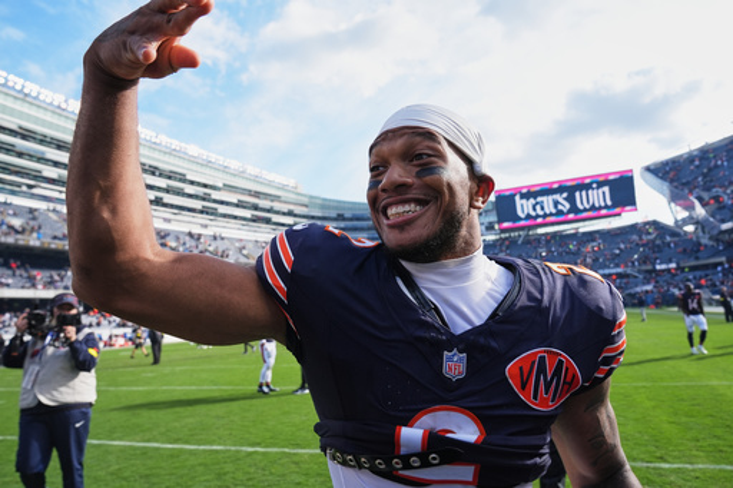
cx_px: 366
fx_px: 488
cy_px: 244
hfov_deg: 73.8
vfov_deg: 53.1
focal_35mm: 24
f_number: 5
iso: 500
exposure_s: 1/1600
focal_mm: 24
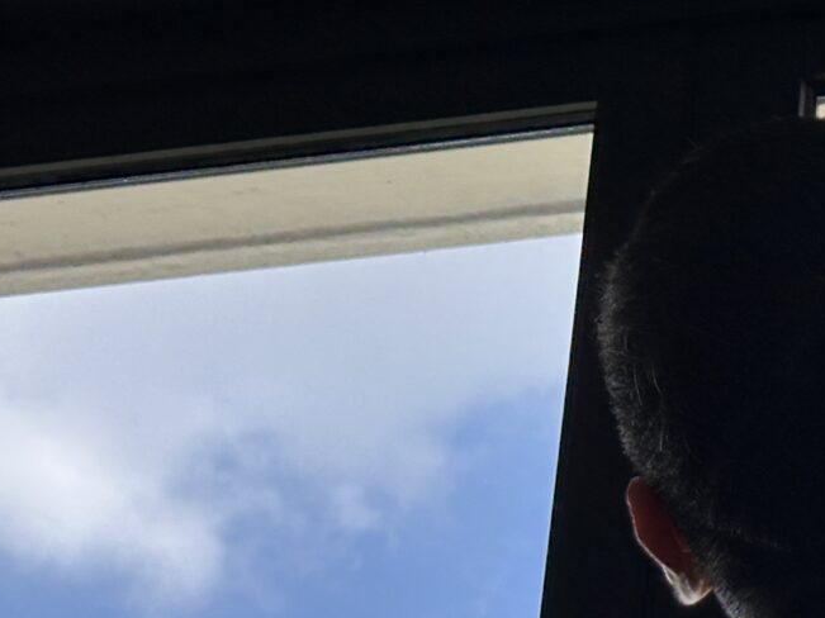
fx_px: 3598
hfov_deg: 12.4
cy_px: 567
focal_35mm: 151
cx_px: 1237
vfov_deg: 9.8
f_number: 1.78
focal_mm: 6.86
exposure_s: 1/1212
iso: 64
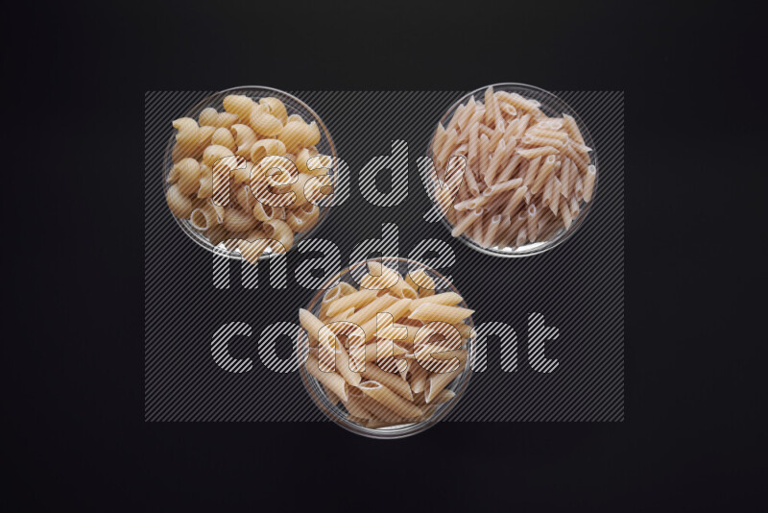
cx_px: 384
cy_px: 256
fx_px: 1067
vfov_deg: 27.0
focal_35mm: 50
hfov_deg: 39.6
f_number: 8
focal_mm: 50
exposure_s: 1/100
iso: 100
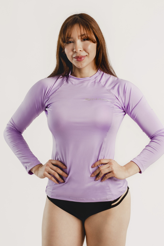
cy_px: 114
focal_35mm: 84
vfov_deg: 24.2
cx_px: 83
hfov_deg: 16.3
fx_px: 574
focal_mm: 50
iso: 100
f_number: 4
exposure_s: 1/160
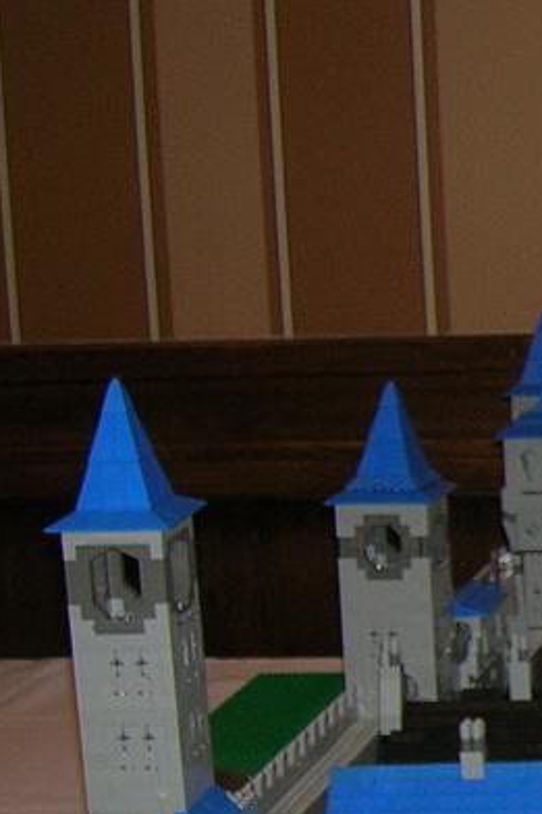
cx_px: 1105
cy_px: 573
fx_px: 2644
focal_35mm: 117
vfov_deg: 17.4
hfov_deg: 10.7
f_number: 2.9
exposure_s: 1/60.1
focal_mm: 5.7
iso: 54
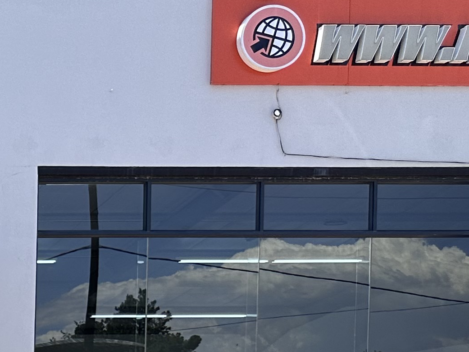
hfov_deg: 16.7
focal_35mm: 93
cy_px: 518
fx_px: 1260
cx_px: -423
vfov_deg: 14.8
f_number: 1.78
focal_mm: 6.86
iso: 80
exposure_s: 1/2110
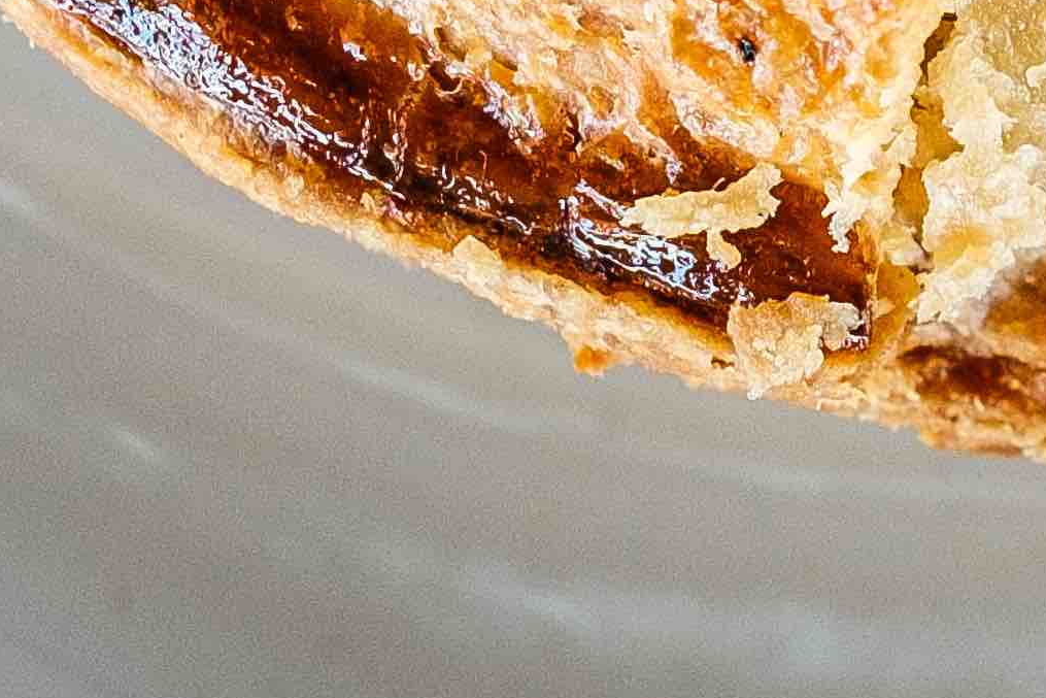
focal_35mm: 195
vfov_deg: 6.8
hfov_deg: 10.3
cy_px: -672
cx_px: 1440
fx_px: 5666
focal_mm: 22
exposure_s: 1/125
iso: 320
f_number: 3.6
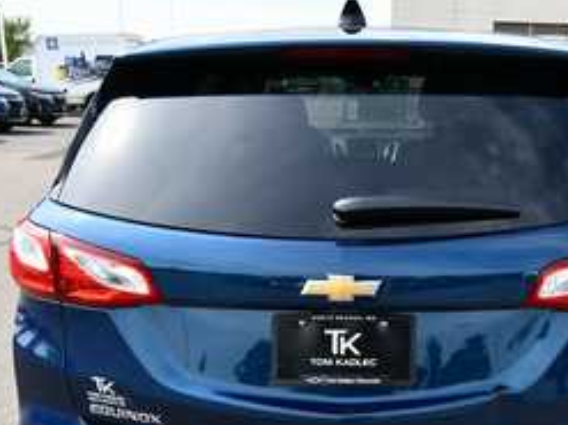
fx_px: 689
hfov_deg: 44.5
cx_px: 354
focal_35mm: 42
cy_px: 288
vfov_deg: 34.0
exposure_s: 1/250
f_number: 7.1
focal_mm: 18
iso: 200
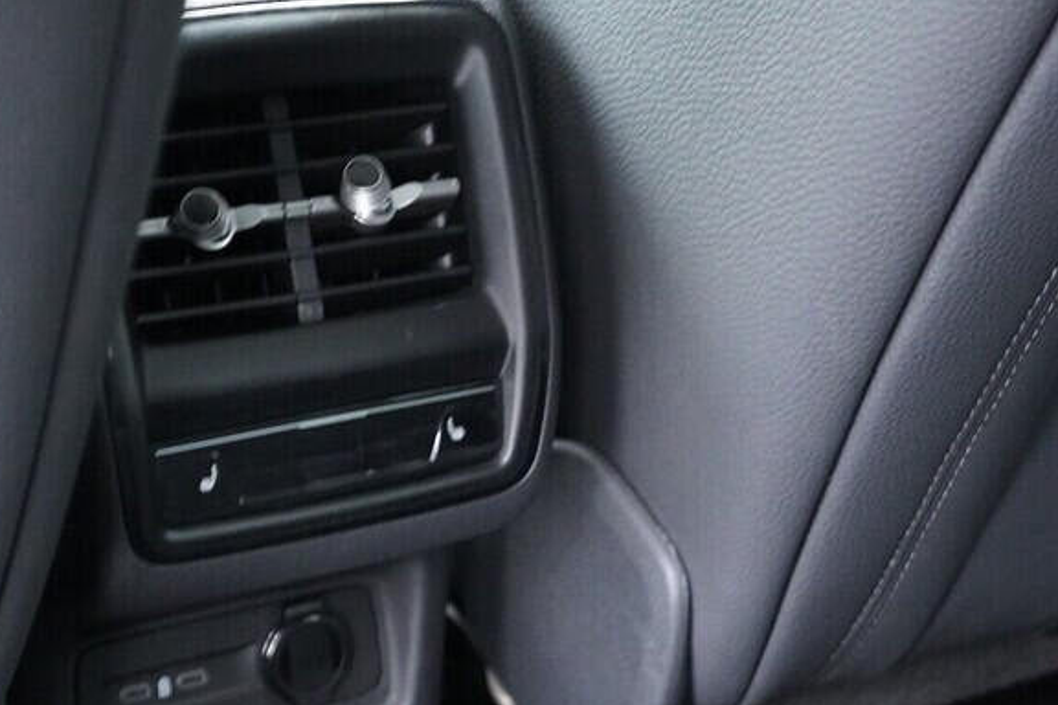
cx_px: 355
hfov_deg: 31.2
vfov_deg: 21.1
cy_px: 533
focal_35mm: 64
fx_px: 1881
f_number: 2.8
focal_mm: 24
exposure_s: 1/40
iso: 4000
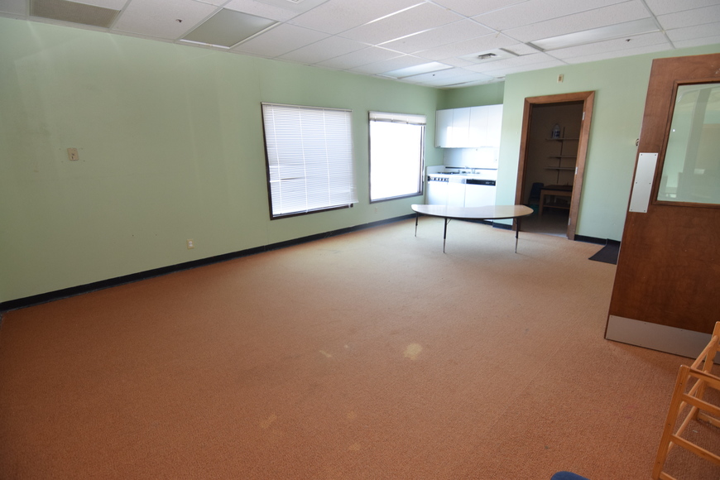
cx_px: 360
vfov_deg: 72.1
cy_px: 240
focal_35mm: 16
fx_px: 330
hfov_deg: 95.0
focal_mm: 11
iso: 800
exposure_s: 1/60
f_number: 4
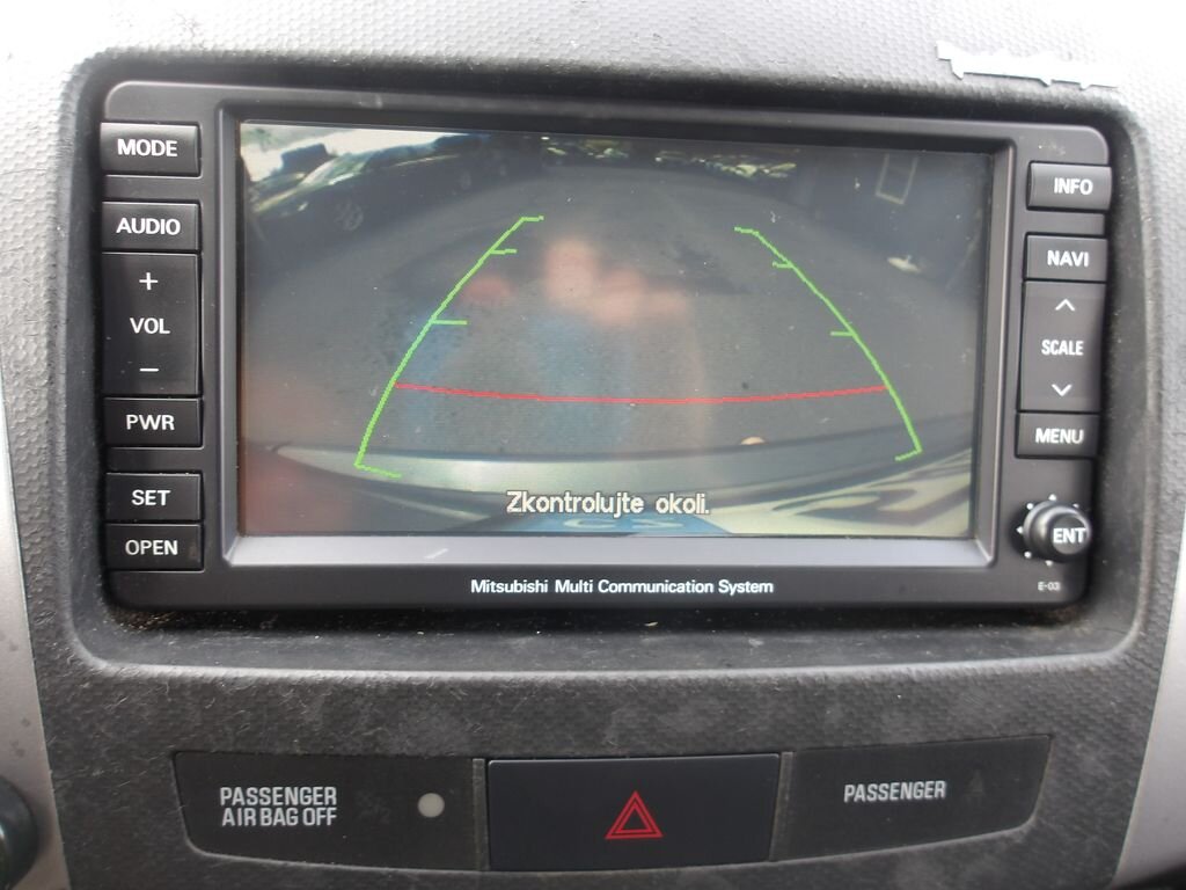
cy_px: 445
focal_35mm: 27
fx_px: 925
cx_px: 593
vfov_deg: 51.4
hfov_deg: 65.3
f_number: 3
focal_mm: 4.9
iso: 100
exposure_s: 1/30
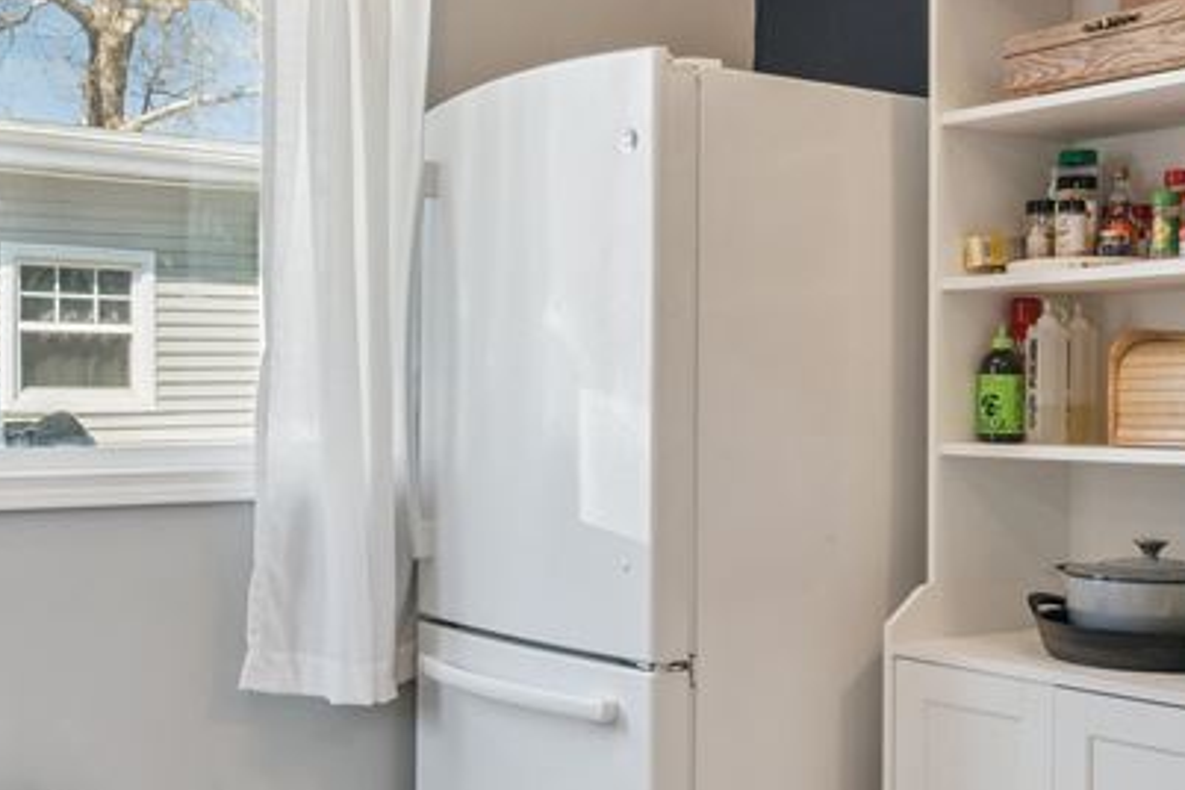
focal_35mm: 51
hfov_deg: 38.9
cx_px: 566
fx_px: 1679
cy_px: 373
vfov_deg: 26.5
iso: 400
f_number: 10
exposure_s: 1/13
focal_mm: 16
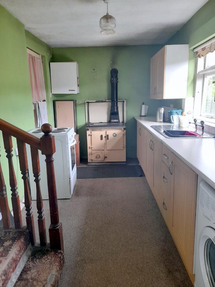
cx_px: 108
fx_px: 207
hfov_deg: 54.9
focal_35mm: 25
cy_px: 144
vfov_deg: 69.4
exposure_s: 1/50
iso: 100
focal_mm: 4.6
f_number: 2
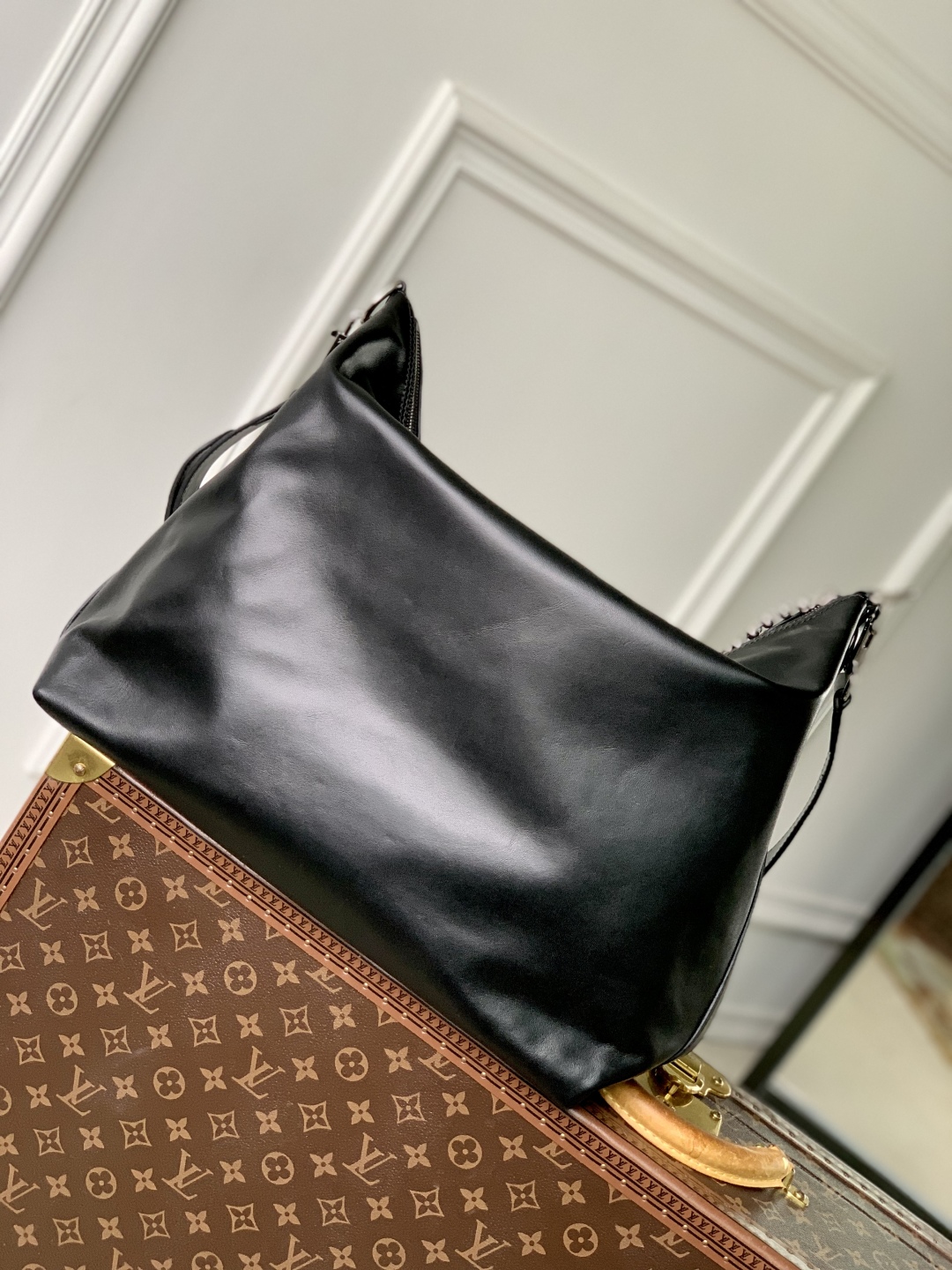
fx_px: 1907
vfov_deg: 36.8
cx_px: 476
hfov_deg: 28.0
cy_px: 635
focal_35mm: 52
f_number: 2.4
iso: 125
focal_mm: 6
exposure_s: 1/109
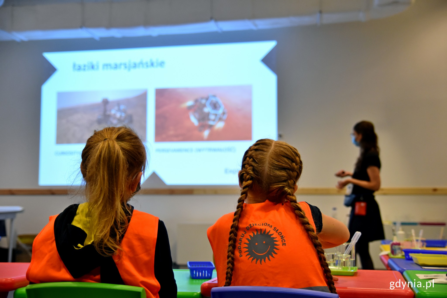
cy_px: 149
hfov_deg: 38.9
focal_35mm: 51
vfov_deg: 26.5
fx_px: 633
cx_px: 224
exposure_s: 1/125
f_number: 2.8
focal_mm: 34
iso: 1000
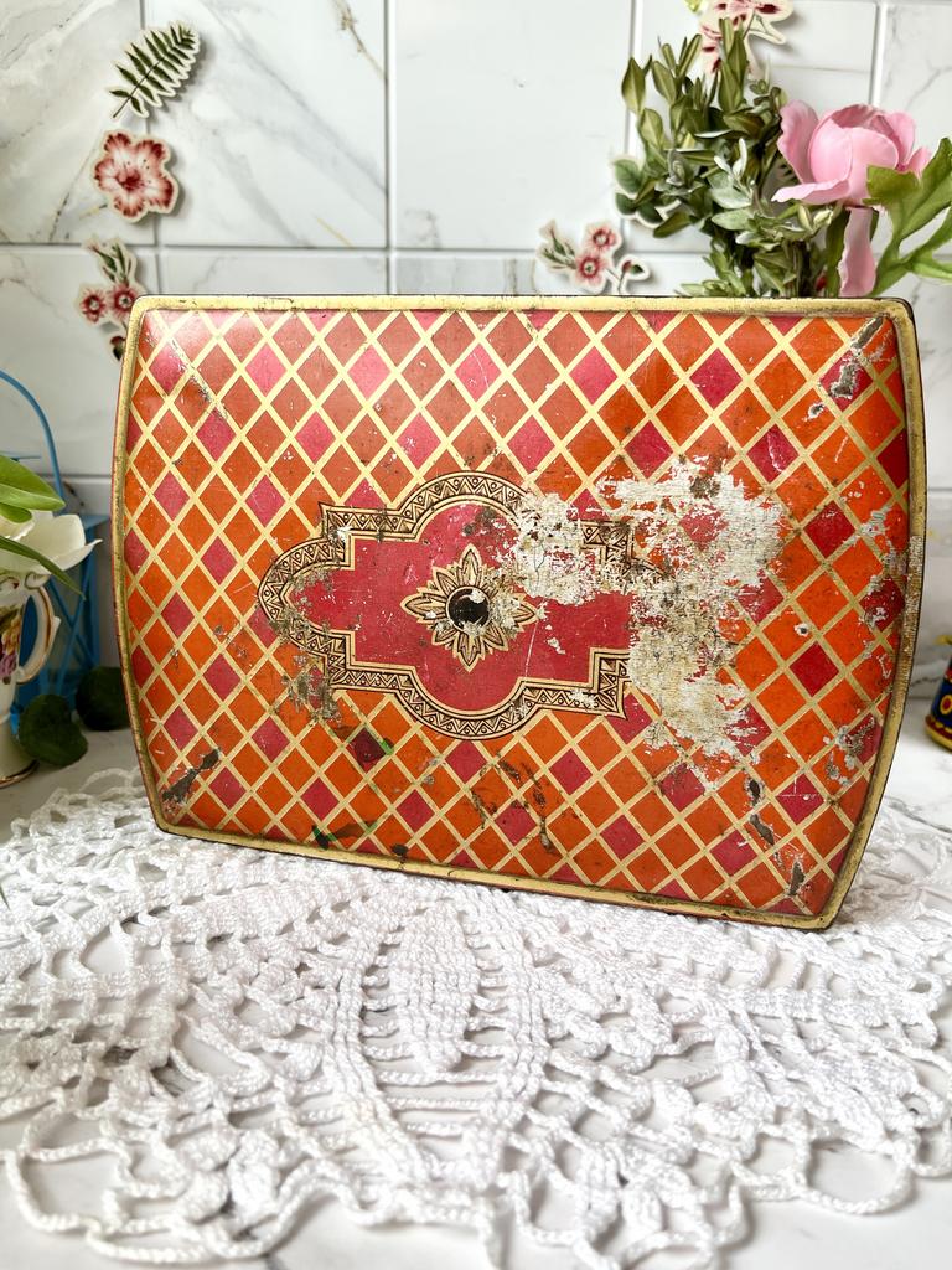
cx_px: 476
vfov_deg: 67.3
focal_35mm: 26
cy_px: 635
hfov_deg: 53.1
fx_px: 953
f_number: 1.6
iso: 64
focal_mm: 5.1
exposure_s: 1/121
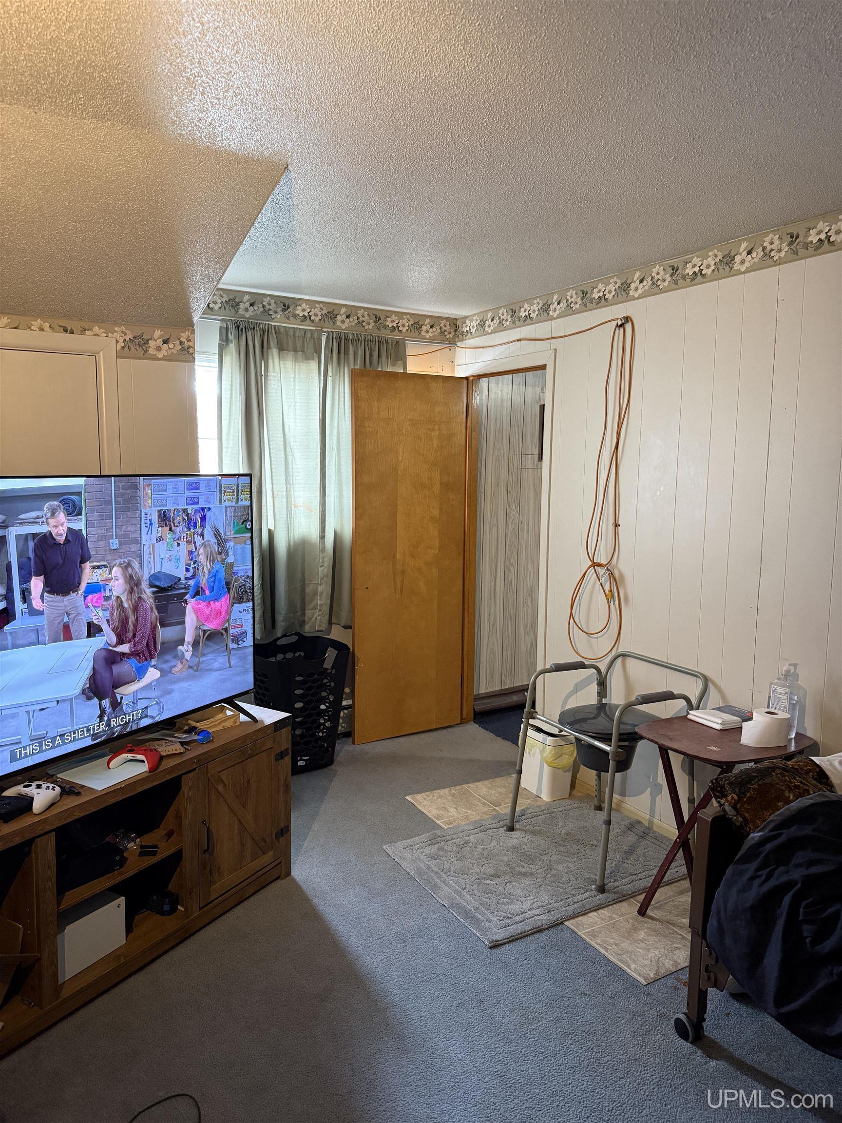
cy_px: 562
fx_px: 778
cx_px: 421
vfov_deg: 71.6
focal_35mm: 24
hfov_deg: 56.8
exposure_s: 1/60
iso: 500
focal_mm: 6.76
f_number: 1.78
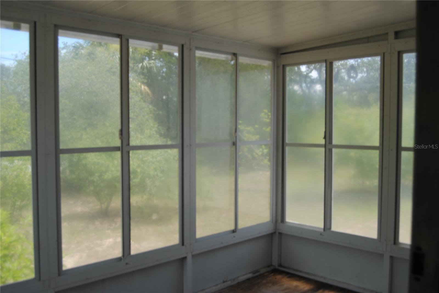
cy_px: 146
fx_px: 421
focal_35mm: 34
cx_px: 220
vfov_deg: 38.4
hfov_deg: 55.1
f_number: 6.3
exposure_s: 1/160
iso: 100
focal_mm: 23
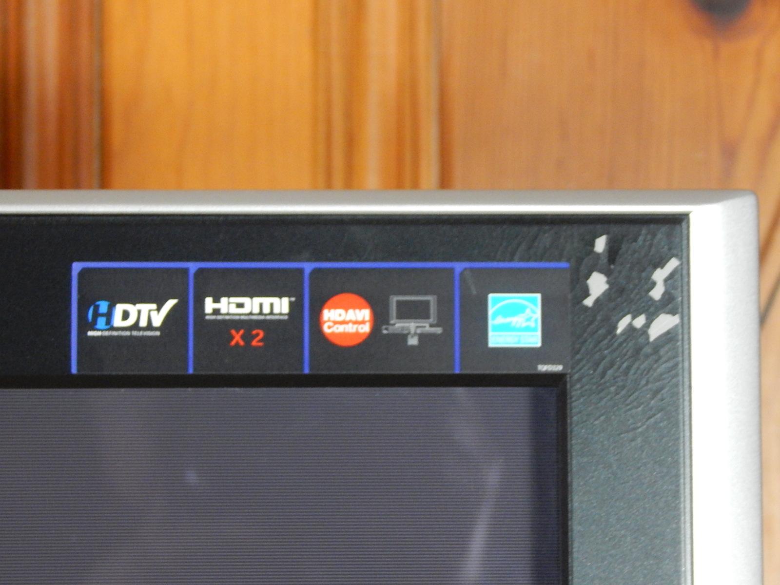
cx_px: 390
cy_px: 292
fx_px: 3177
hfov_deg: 14.0
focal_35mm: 141
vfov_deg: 10.5
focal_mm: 25.3
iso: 800
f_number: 4.9
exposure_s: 1/13
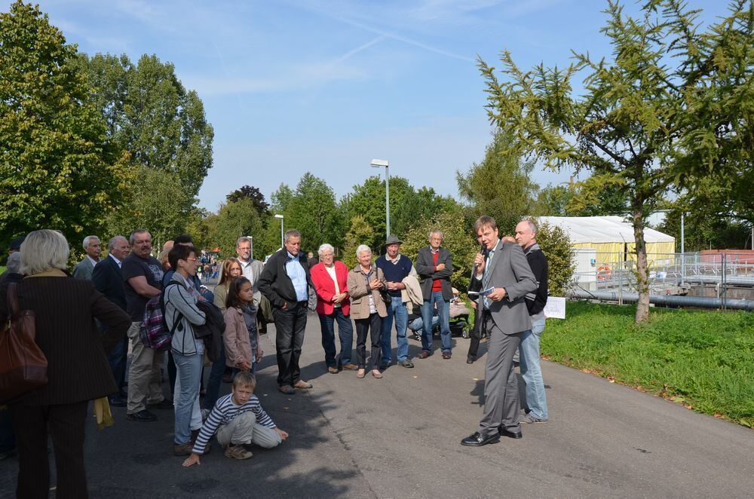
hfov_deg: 59.6
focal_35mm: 32
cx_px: 377
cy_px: 250
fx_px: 658
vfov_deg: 41.5
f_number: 9
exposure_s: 1/200
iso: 100
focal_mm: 21
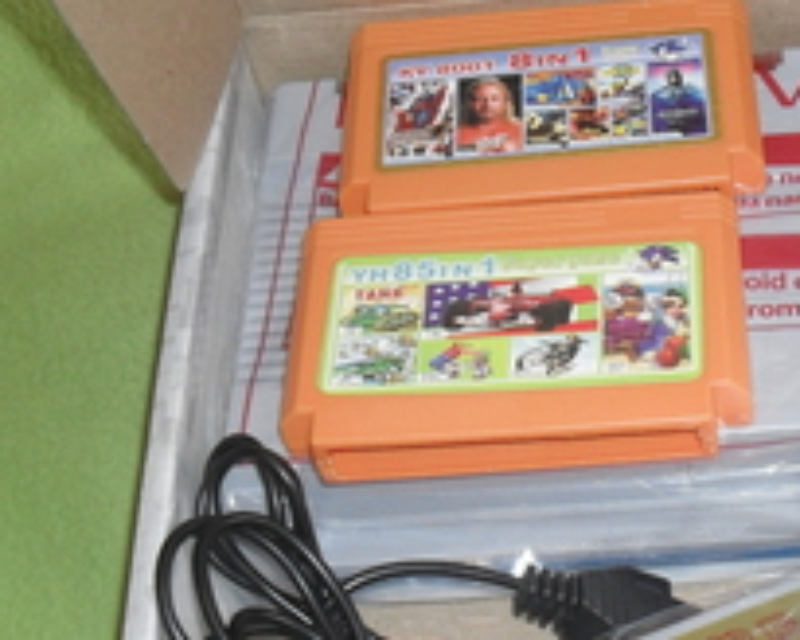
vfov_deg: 20.4
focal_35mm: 75
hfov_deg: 24.4
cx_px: 777
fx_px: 1776
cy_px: 371
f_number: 3.2
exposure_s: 1/45
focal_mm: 6.3
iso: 200
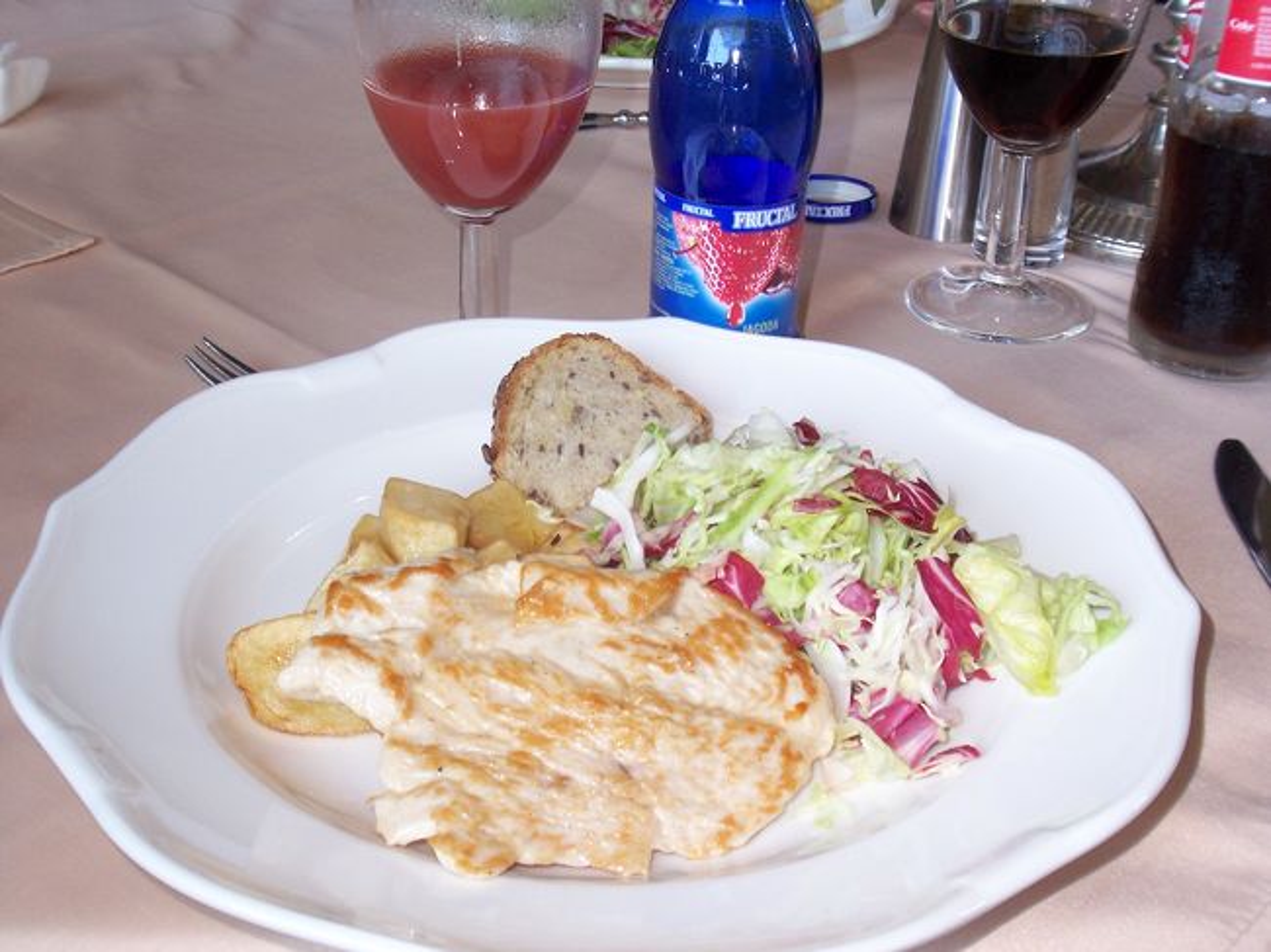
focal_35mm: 49
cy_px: 476
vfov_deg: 29.7
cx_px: 636
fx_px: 1798
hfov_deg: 38.9
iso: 125
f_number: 4
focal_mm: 8
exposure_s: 1/80
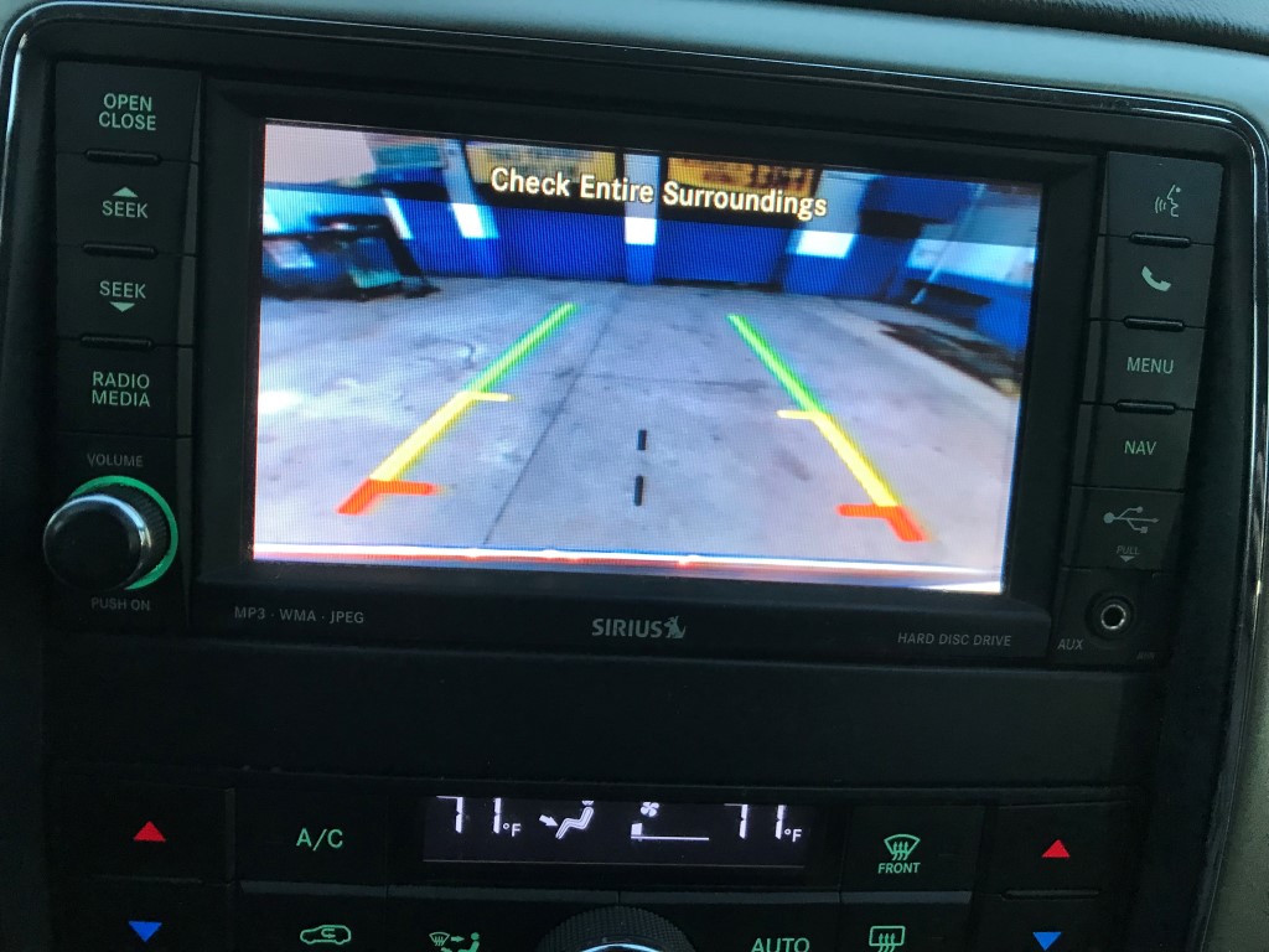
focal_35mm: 28
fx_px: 1026
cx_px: 634
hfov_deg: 63.4
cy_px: 476
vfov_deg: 49.7
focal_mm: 3.99
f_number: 1.8
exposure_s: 1/31
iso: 40
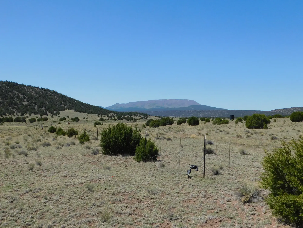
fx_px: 350
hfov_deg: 46.8
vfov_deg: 36.0
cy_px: 114
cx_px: 152
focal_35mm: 40
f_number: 3.6
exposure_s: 1/1500
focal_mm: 7.1
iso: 125
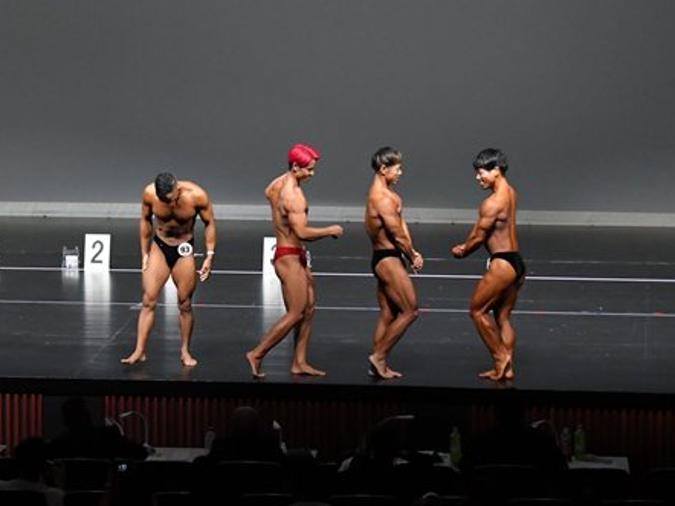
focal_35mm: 177
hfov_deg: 11.1
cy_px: 228
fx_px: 3450
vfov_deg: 8.4
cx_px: 147
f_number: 5.6
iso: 5000
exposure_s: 1/400
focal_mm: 70
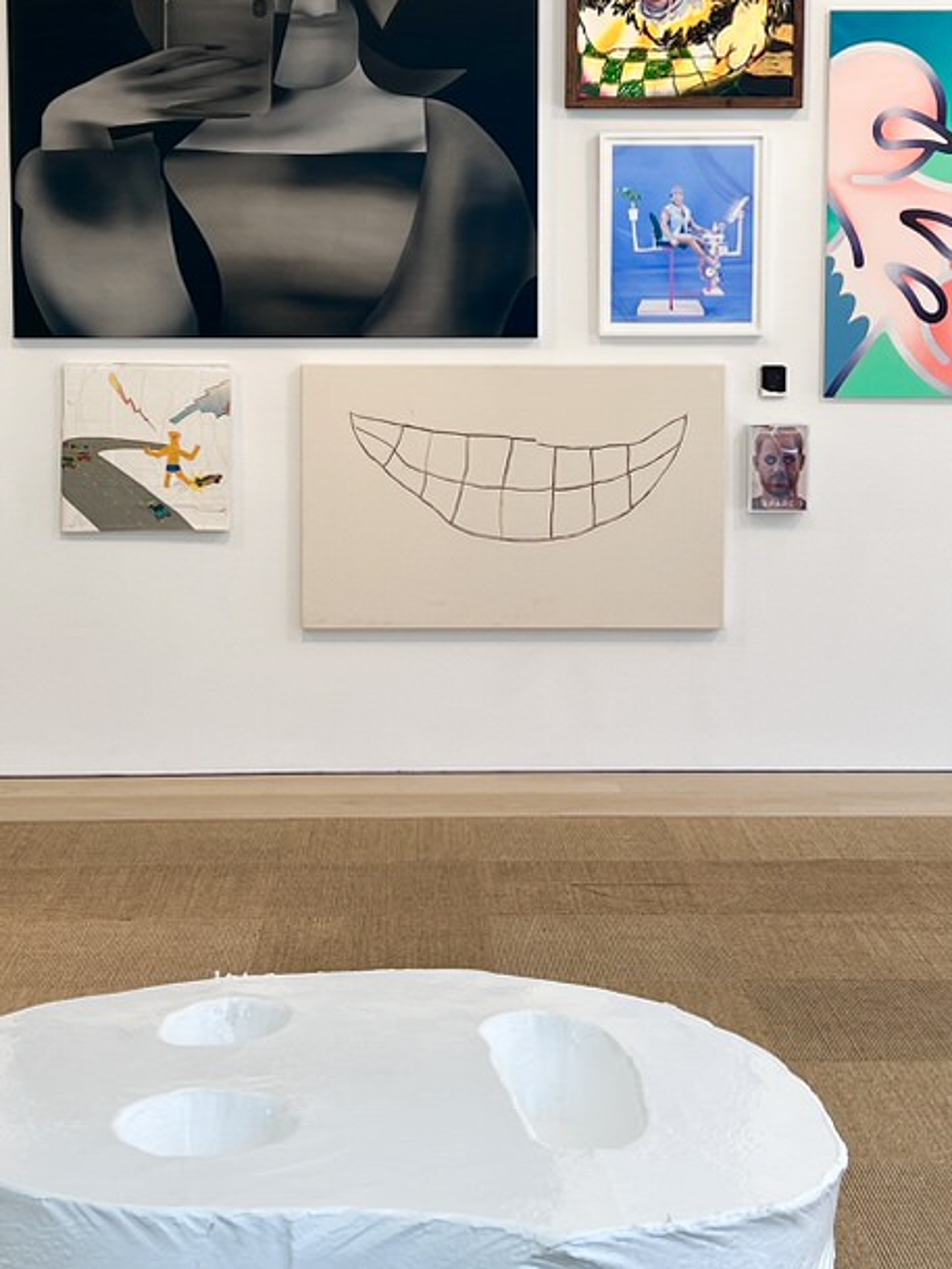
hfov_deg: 22.9
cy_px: 421
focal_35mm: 64
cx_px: 472
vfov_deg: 30.0
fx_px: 2346
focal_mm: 5.7
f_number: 1.5
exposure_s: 1/263
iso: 40
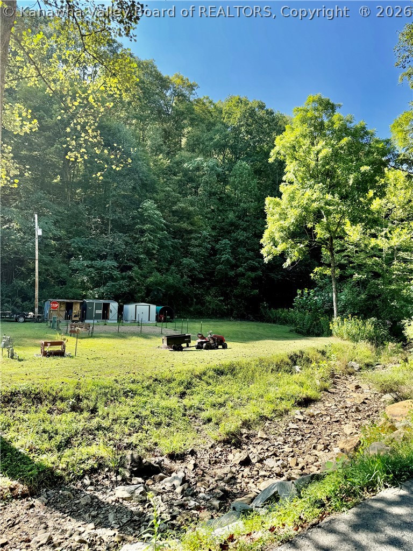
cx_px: 206
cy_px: 276
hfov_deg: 56.8
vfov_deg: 71.6
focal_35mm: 24
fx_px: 382
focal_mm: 6.76
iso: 80
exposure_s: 1/1076
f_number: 1.78
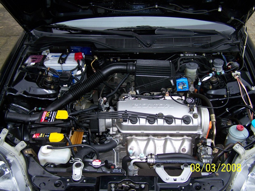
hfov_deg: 49.0
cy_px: 96
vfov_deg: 37.7
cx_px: 128
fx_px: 280
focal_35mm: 38
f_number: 2.8
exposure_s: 1/60
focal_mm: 6.3
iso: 80
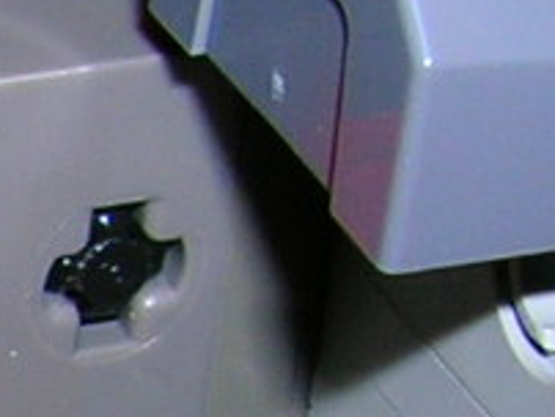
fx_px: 4318
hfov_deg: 6.9
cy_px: 787
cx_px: -808
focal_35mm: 269
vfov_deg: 5.4
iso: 50
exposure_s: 1/60.1
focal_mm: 5.7
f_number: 4.9
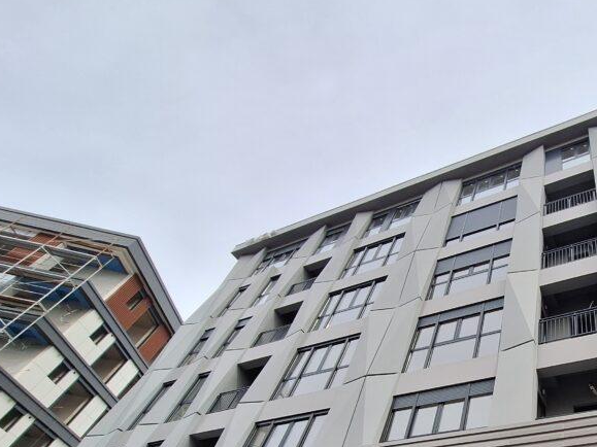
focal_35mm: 23
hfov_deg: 64.1
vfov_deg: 54.3
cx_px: 515
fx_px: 397
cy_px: 367
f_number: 2.2
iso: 40
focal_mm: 1.74
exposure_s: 1/1326
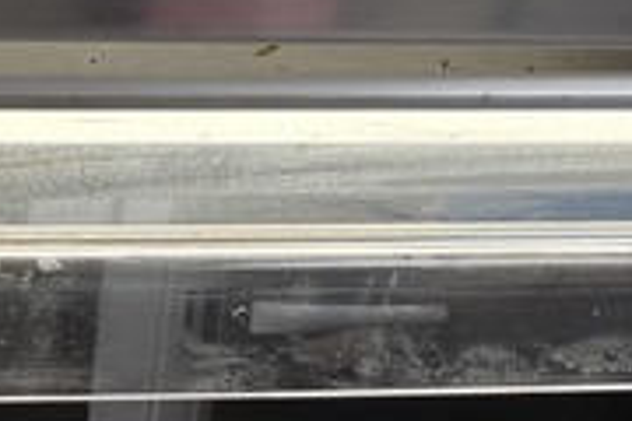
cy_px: 1158
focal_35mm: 136
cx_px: -365
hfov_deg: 14.0
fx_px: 2387
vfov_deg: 8.7
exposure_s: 1/120
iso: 50
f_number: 1.7
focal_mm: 6.3
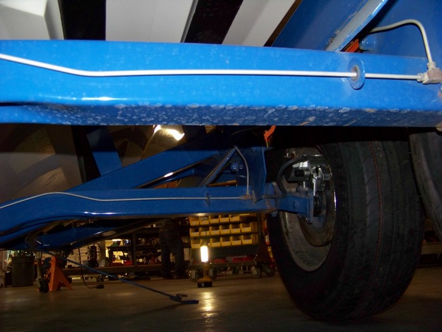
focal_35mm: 36
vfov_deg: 39.7
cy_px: 166
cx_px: 221
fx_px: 460
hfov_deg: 51.4
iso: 200
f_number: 2.8
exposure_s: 1/30
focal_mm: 5.85
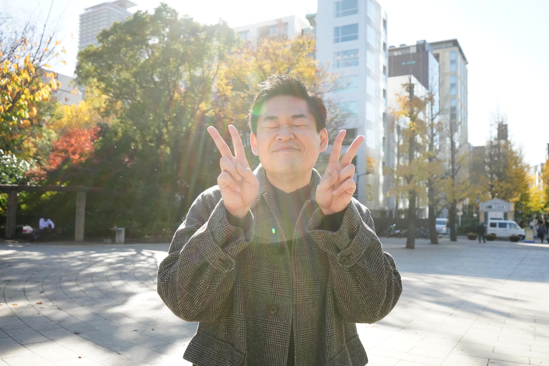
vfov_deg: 43.6
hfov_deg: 61.9
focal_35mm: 30
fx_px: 457
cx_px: 274
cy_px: 183
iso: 8000
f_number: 5.6
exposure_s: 1/6400
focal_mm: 30
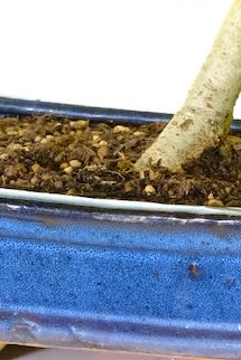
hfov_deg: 3.3
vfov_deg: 4.8
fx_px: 4223
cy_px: -277
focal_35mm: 421
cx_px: 269
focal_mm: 70.5
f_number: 8
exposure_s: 1/15
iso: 2500
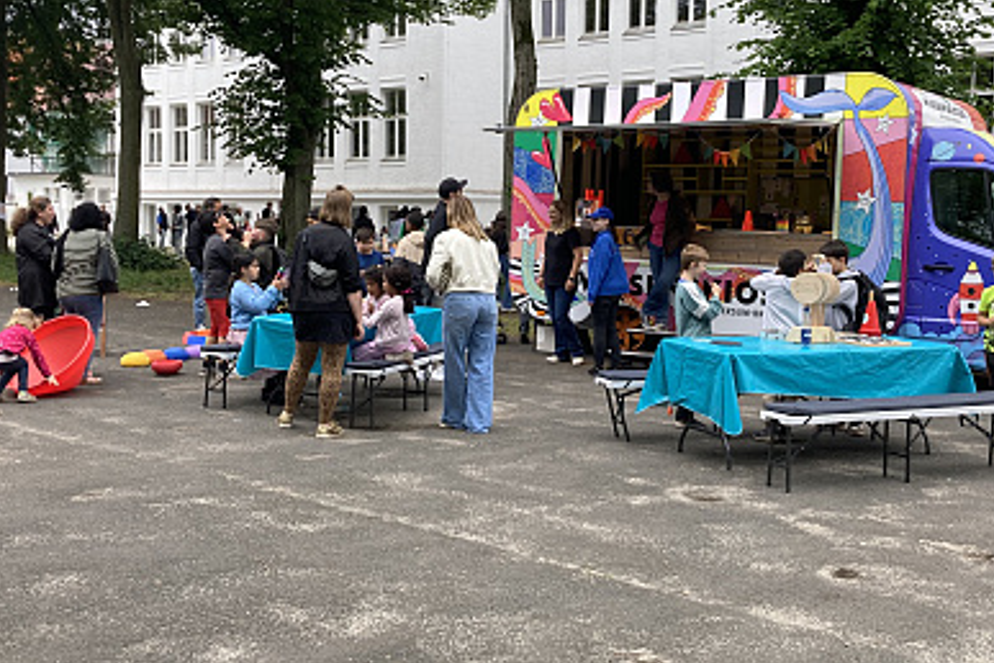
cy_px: 292
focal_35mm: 44
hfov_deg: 44.5
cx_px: 482
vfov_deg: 30.5
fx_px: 1215
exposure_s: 1/121
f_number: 1.8
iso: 25
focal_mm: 3.99
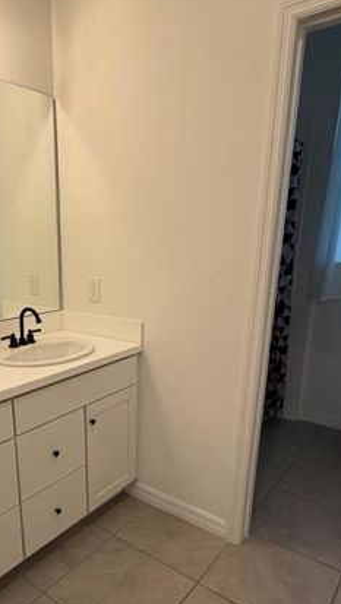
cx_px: 105
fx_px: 417
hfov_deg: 43.6
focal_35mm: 26
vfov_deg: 71.1
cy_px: 364
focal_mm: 2.22
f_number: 2.2
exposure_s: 1/120
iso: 125
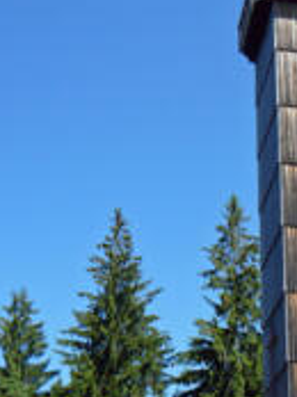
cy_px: 345
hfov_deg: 19.7
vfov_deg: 26.7
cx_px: 336
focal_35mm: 71
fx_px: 814
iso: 100
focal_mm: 4.6
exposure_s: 1/640
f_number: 2.8
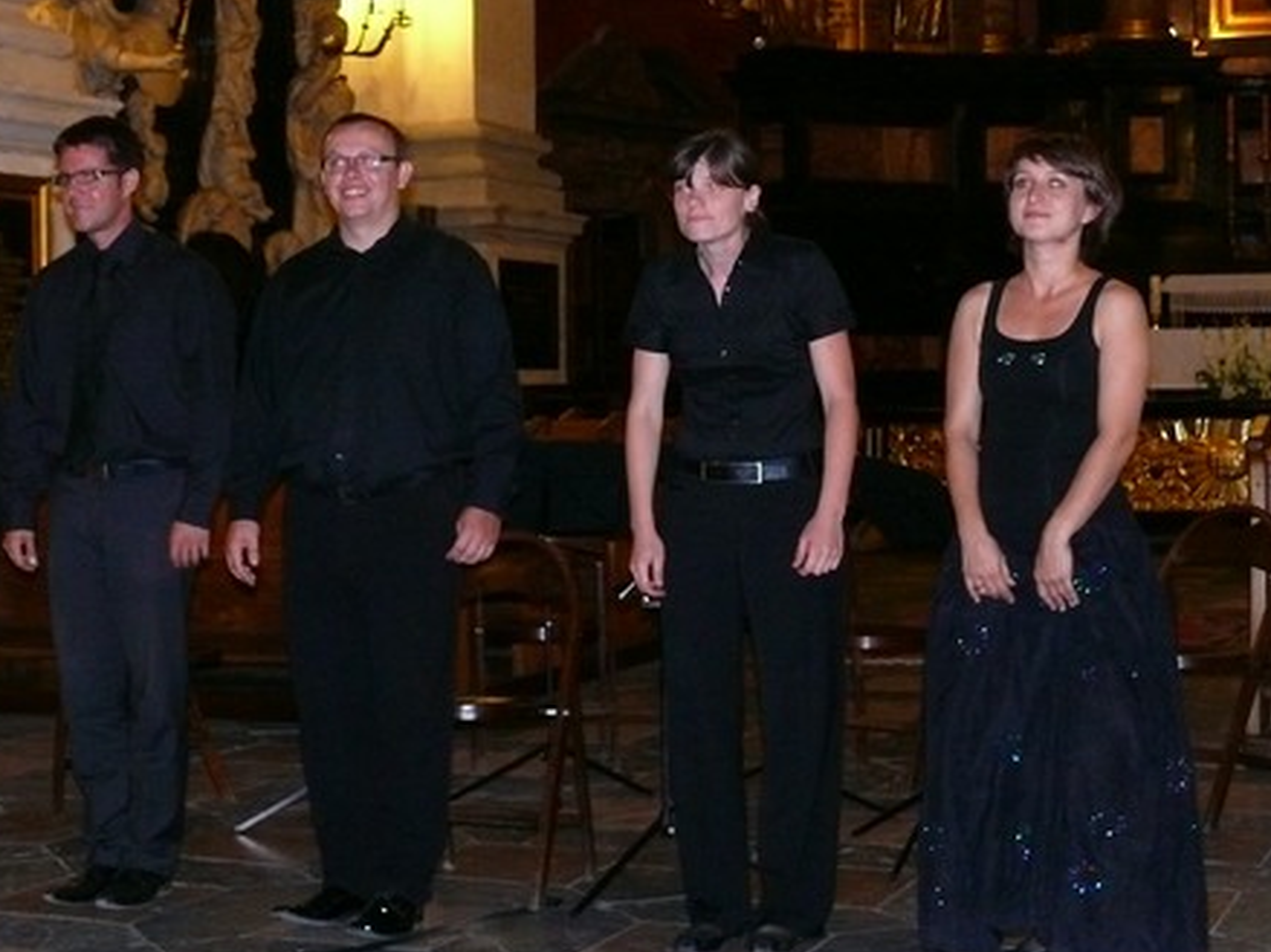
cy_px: 454
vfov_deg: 21.0
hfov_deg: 27.7
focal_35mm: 70
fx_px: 2569
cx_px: 533
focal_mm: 8.6
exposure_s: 1/30
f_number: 2.8
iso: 320
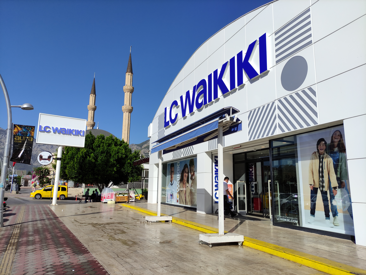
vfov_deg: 54.9
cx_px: 183
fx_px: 264
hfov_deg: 69.4
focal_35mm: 25
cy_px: 138
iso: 100
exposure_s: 1/2131
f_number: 1.89
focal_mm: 5.43
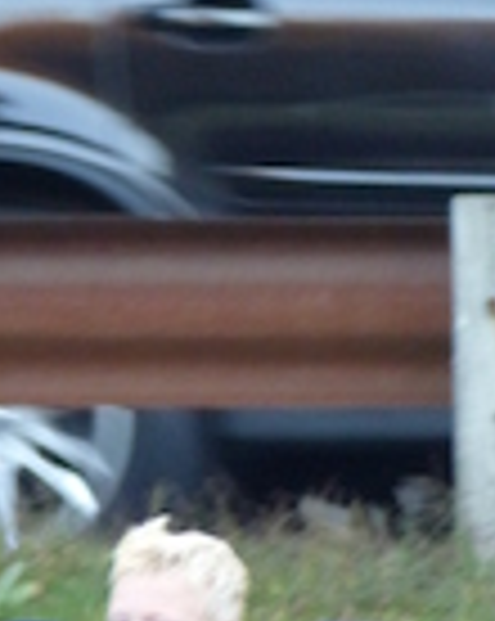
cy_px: 405
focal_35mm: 1953
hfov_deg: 0.8
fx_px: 35844
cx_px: -22
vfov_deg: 1.0
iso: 400
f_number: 2.8
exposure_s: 1/100
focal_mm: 108
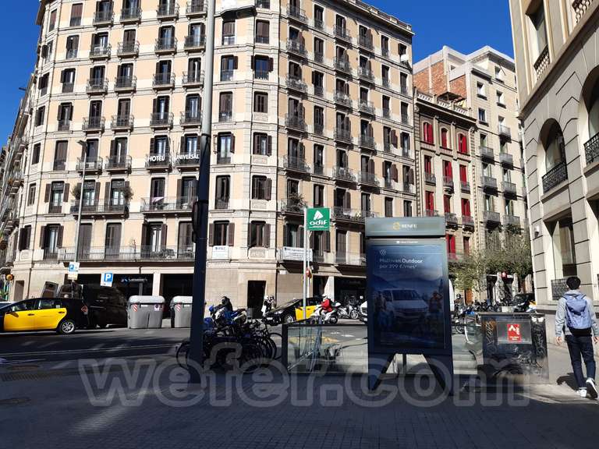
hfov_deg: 67.3
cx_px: 300
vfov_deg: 53.1
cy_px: 224
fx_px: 450
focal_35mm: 26
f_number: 1.7
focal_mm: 3.92
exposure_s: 1/2037
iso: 40
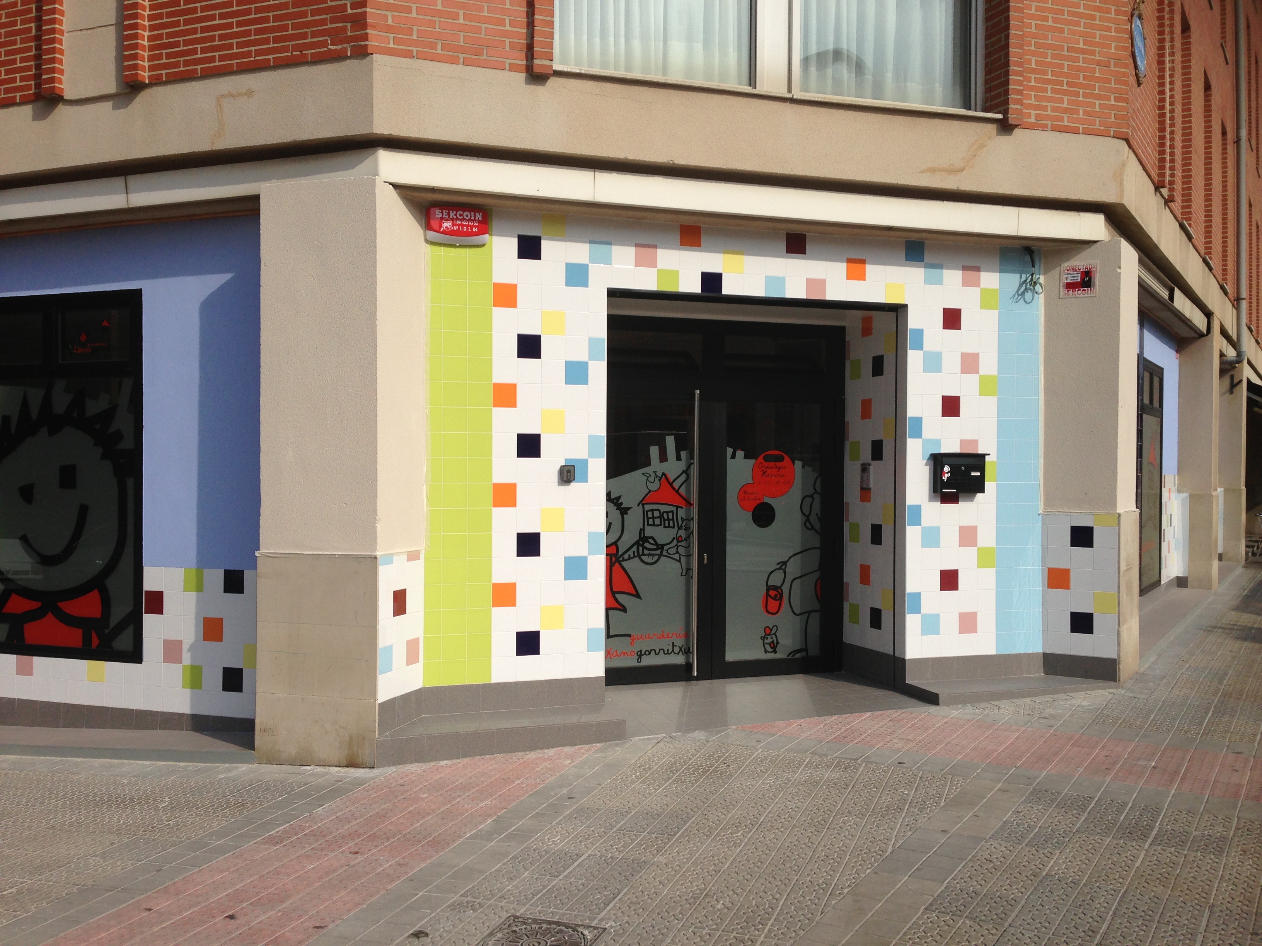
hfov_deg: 55.4
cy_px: 473
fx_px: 1203
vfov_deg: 42.9
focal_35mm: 33
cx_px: 631
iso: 50
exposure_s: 1/2169
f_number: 2.4
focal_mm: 4.13
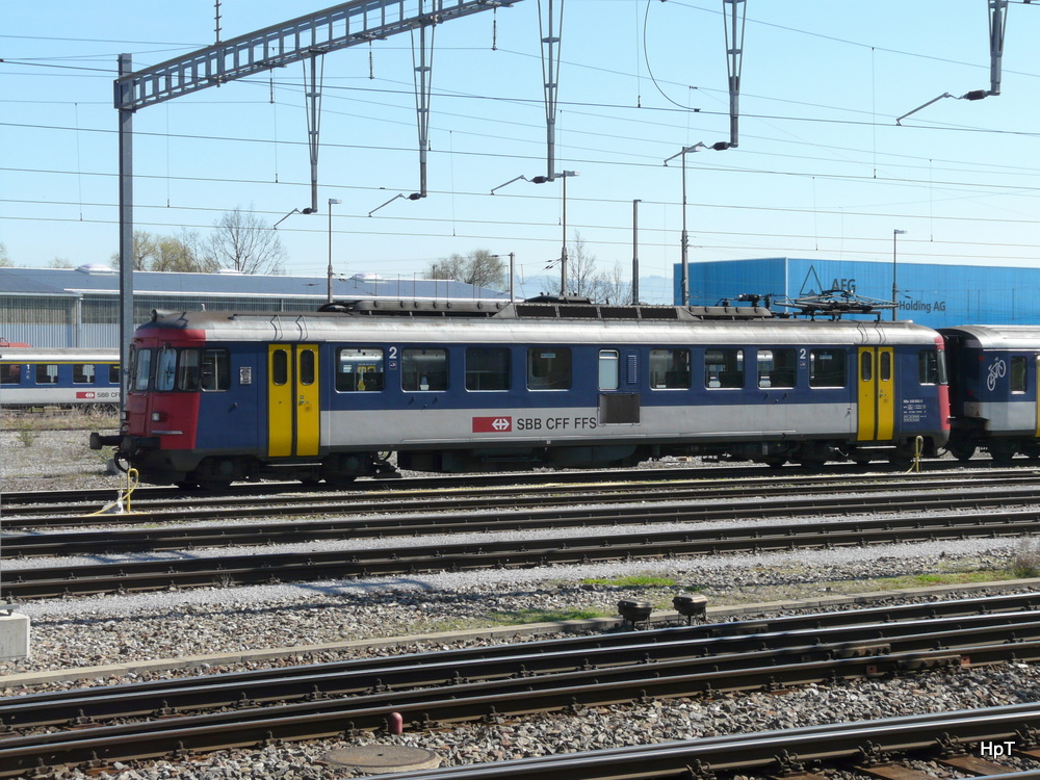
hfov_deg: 28.2
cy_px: 390
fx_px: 2073
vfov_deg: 21.3
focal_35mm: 69
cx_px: 520
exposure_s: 1/320
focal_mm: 11.4
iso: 100
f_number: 5.6
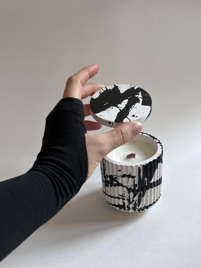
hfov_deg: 30.3
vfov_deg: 39.7
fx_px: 372
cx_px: 100
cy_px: 134
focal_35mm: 48
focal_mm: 6.86
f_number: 1.78
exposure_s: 1/60
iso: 100
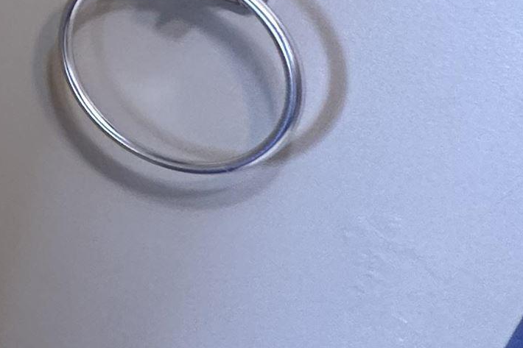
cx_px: -535
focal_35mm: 63
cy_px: -58
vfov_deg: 20.3
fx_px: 915
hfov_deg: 18.8
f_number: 2.2
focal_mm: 2.22
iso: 250
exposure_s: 1/120
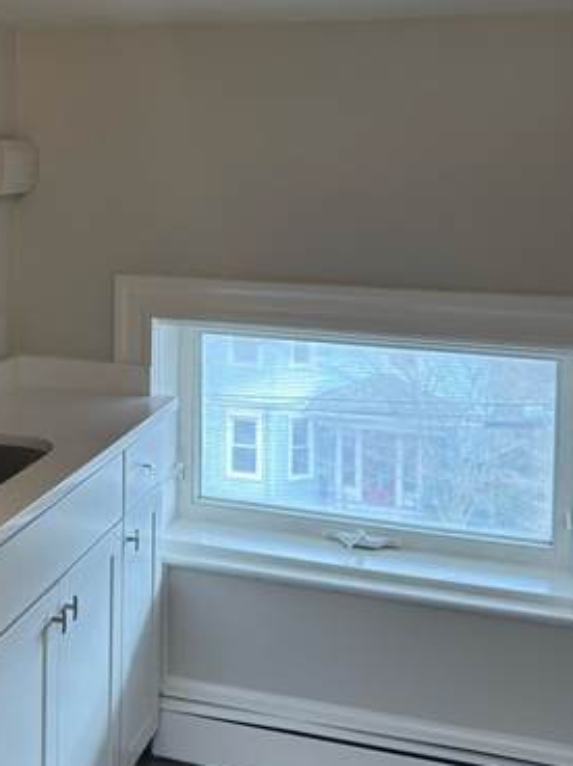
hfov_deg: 28.5
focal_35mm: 50
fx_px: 1105
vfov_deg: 37.3
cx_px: 122
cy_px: 197
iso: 100
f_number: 1.78
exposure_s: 1/120
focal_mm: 6.76
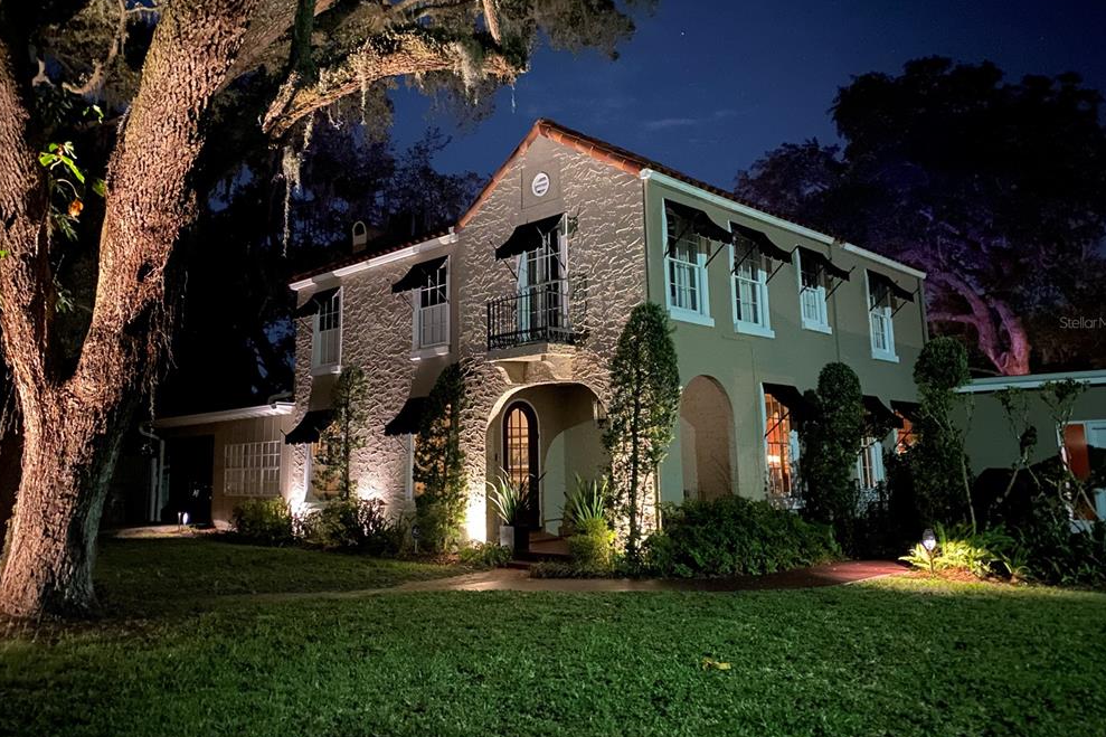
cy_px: 322
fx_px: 860
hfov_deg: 65.5
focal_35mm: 28
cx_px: 555
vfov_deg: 46.3
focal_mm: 4.25
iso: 1000
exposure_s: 1/2
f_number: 1.8
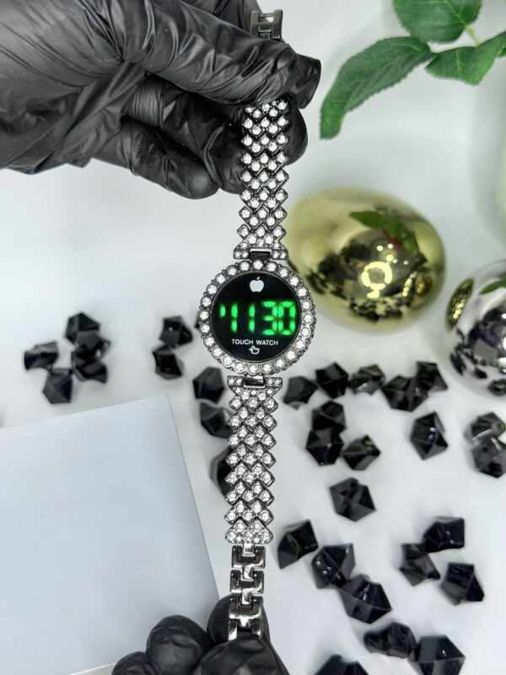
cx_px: 253
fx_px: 936
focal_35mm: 48
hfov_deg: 30.3
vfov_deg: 39.7
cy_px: 338
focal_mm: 6.76
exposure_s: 1/100
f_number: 1.78
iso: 64
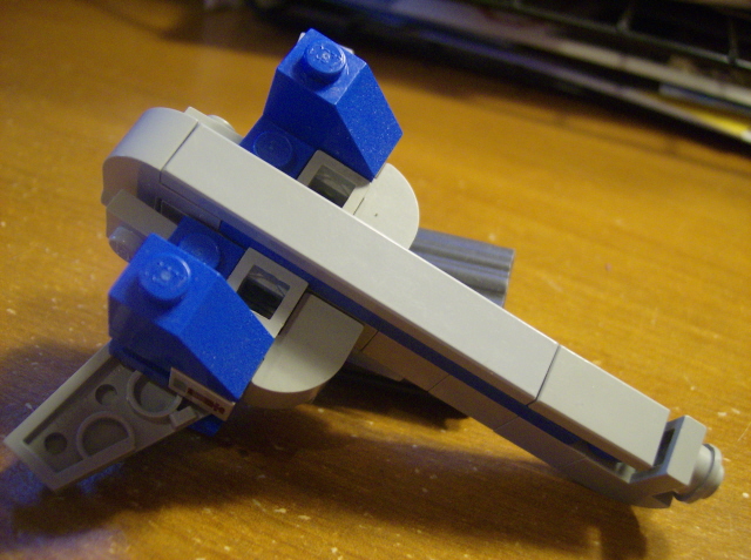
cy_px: 280
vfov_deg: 39.5
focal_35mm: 36
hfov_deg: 51.5
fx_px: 779
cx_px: 376
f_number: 2.8
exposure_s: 1/8.65
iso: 200
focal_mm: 6
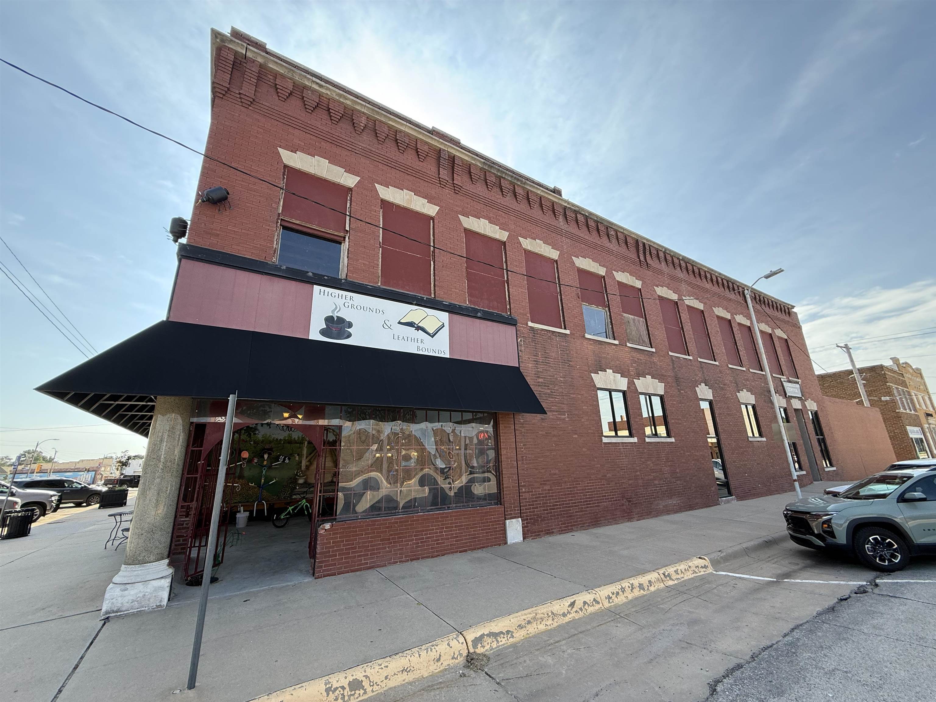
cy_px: 351
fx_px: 379
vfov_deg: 85.7
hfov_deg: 102.1
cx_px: 468
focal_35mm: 14
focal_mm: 2.22
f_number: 2.2
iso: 50
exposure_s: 1/298
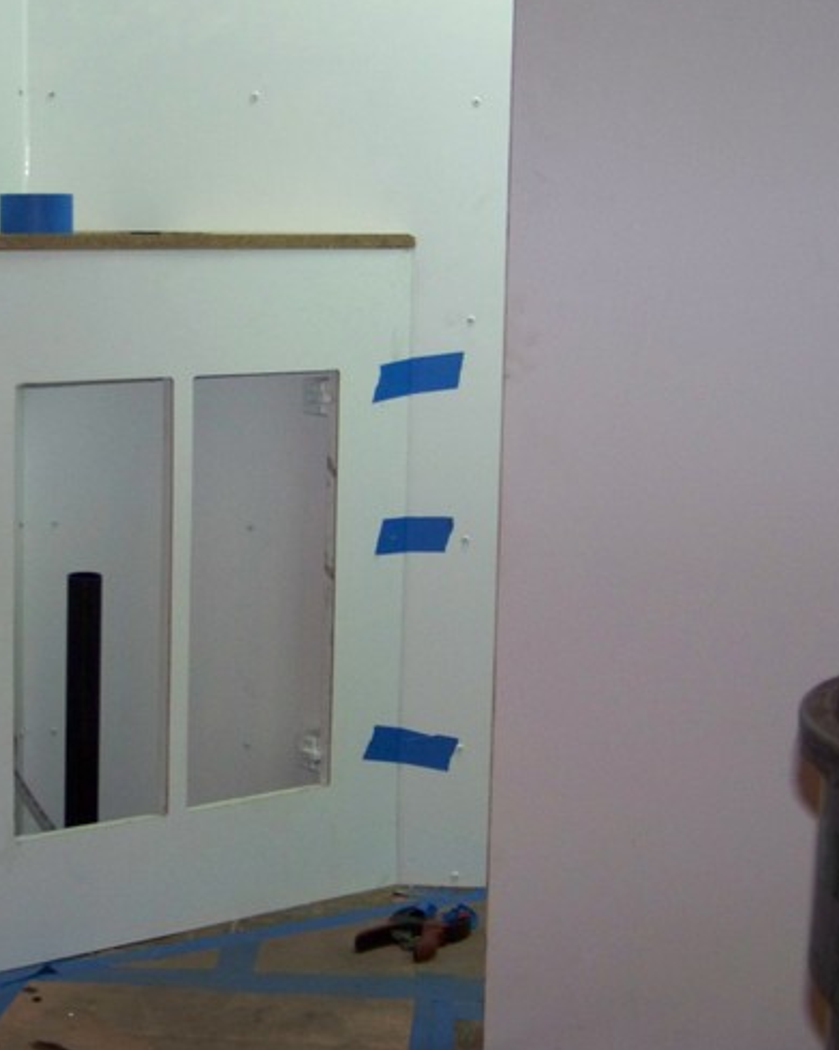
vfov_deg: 24.8
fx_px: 2391
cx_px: 230
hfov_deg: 19.8
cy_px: 517
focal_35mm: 77
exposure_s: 1/30
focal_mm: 9.36
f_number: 3.2
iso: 200
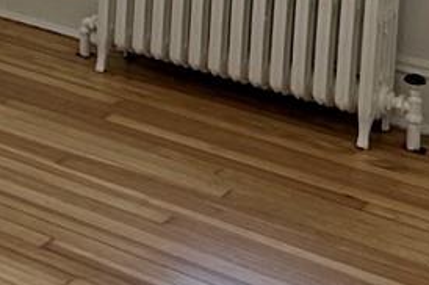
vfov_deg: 11.4
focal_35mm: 109
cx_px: -164
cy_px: -266
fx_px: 1297
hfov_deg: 17.4
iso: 64
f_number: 2.2
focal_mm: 2.22
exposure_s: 1/120
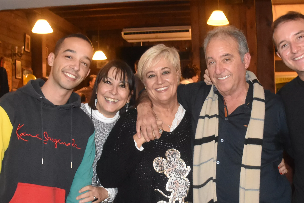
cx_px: 157
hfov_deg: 33.9
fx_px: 498
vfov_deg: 23.0
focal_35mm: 59
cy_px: 101
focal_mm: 20
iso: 4000
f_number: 3.5
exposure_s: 1/60
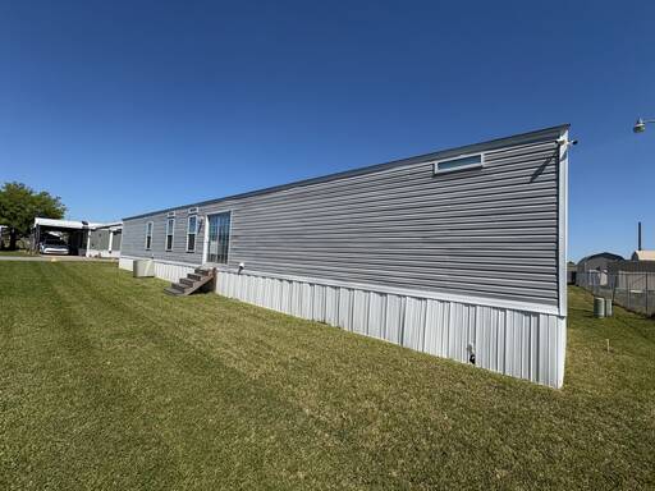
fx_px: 265
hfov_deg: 102.1
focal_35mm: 14
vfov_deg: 85.7
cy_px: 246
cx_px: 328
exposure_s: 1/3717
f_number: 2.2
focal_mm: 2.22
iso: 50
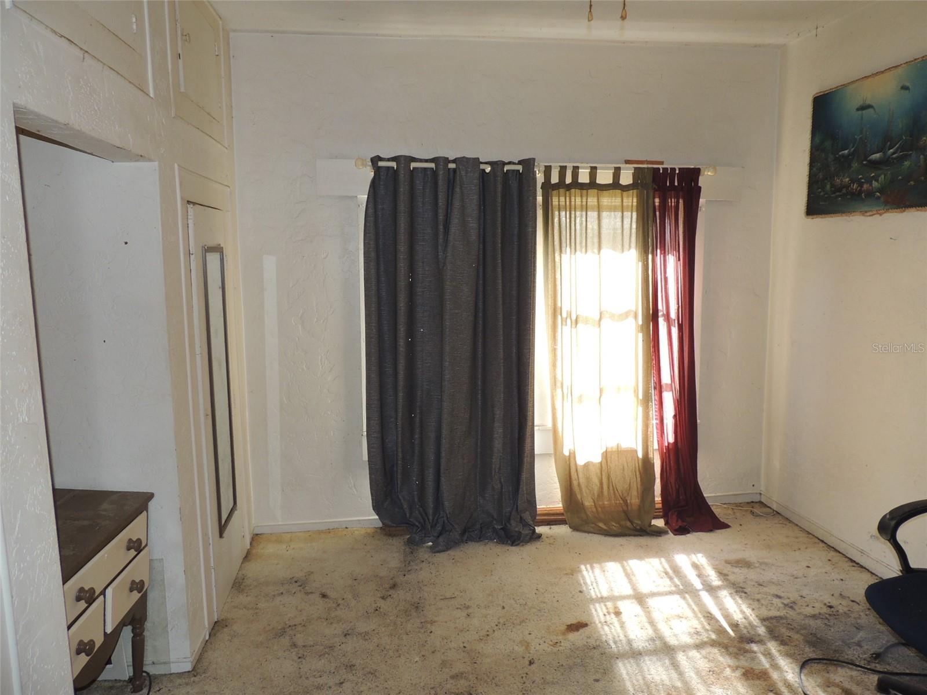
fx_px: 643
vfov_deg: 56.8
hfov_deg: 71.6
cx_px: 464
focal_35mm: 24
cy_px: 348
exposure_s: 1/40
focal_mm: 4.3
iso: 140
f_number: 3
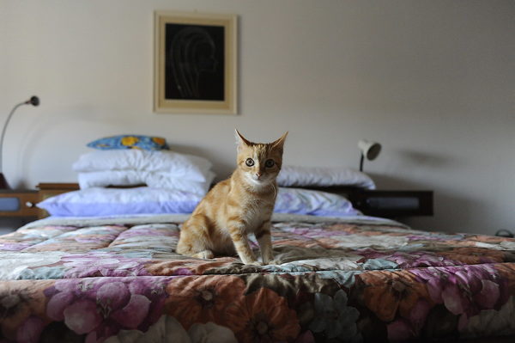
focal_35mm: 34
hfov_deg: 55.8
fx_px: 486
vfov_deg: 38.8
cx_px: 258
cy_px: 172
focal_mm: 34
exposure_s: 1/200
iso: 5000
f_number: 4
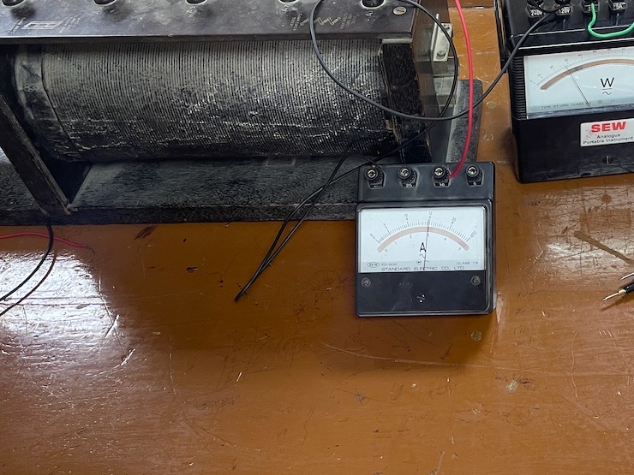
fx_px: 824
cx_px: 545
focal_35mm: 45
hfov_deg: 39.6
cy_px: 77
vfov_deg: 31.1
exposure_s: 1/50
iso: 160
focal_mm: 5.1
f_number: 1.6
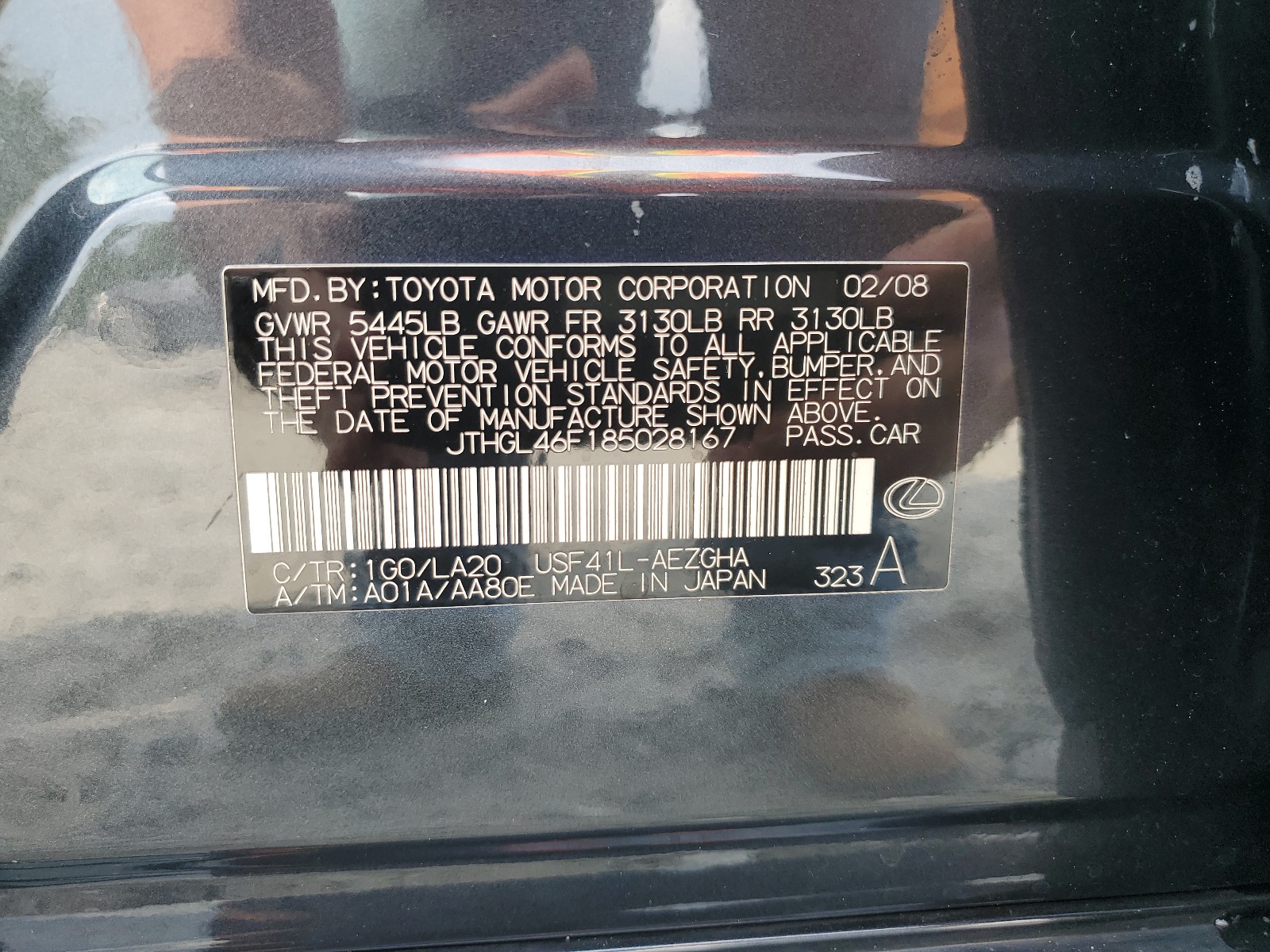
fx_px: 954
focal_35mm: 26
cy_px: 476
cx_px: 635
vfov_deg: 53.1
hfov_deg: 67.3
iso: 50
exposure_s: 1/132
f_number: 1.5
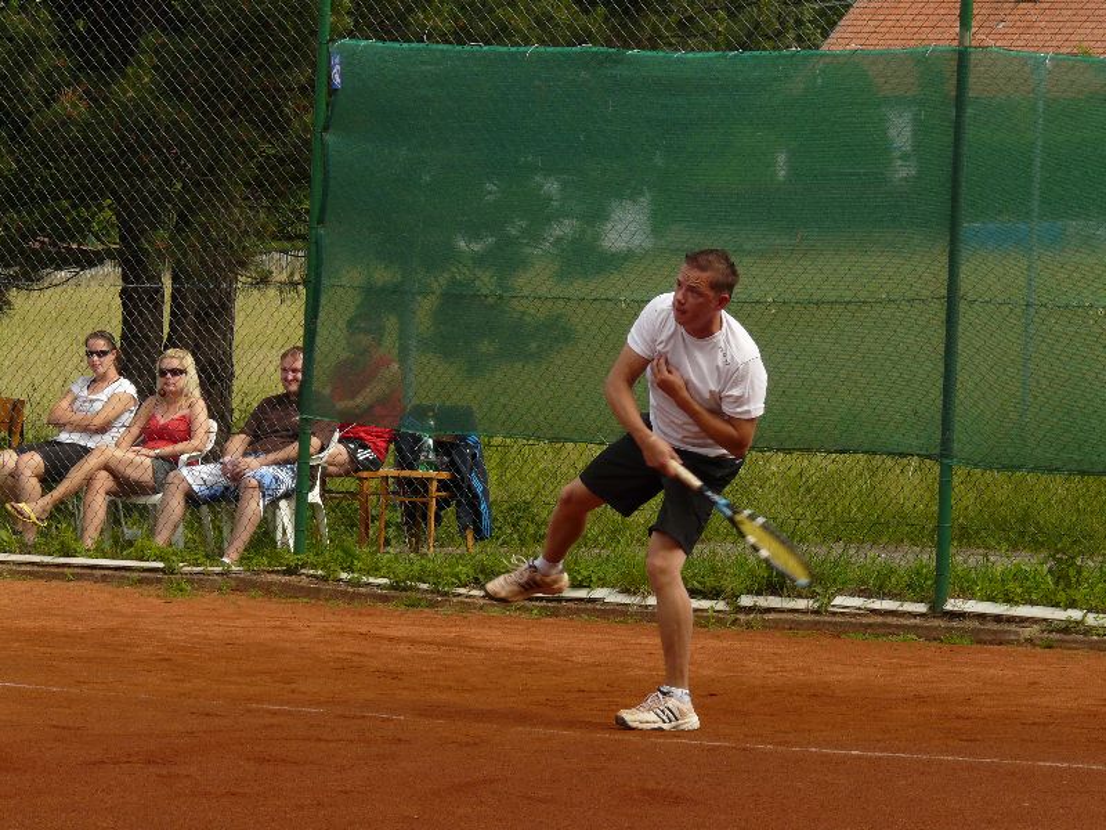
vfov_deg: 9.6
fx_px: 4920
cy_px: 415
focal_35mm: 154
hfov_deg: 12.8
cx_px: 553
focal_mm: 25.3
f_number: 5
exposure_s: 1/250
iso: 100
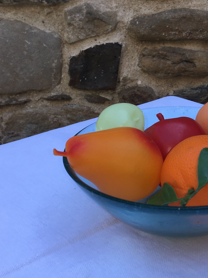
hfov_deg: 28.5
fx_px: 401
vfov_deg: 37.7
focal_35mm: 50
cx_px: 164
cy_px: 90
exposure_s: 1/346
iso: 25
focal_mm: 4.15
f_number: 2.2
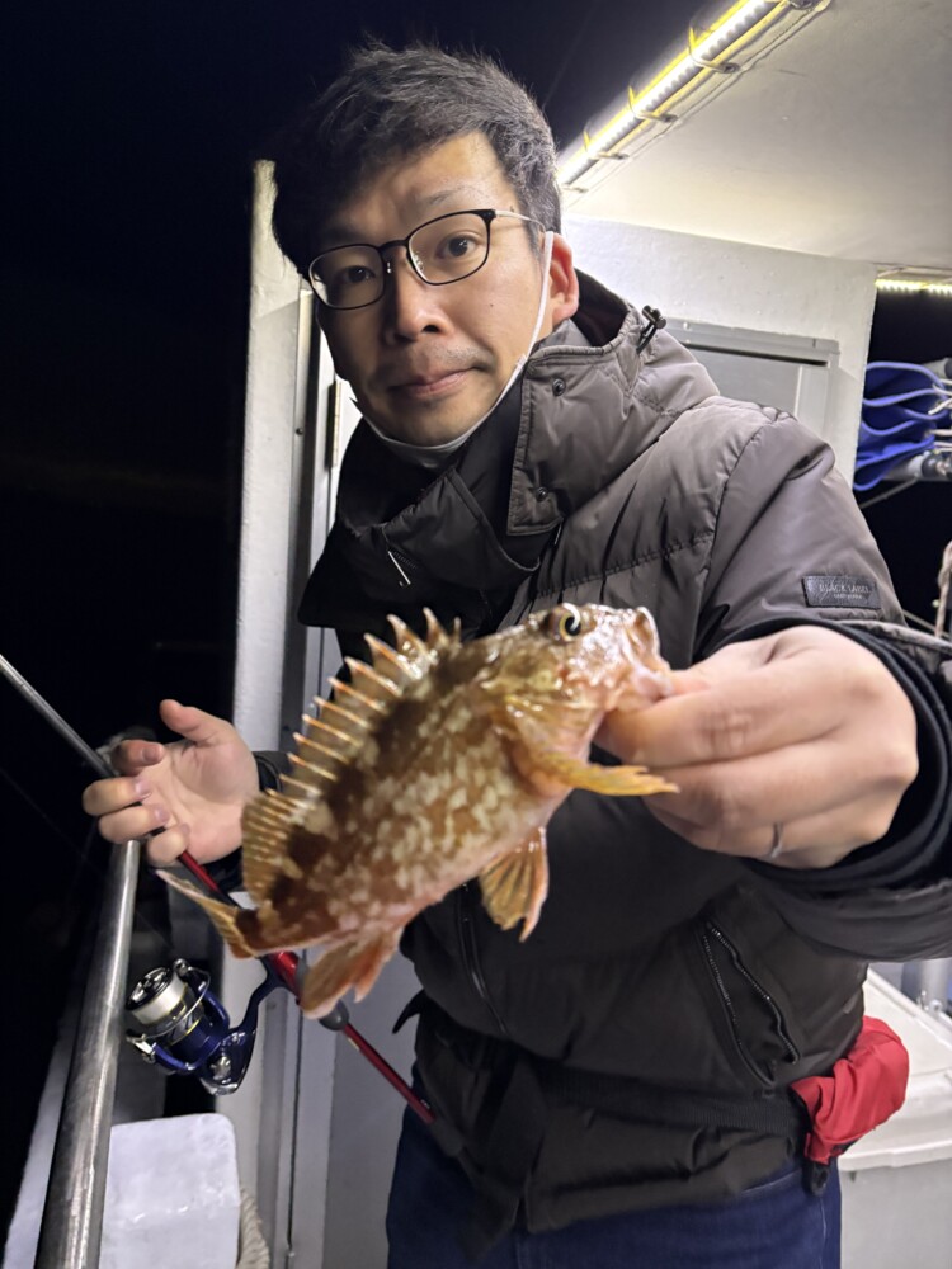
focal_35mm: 26
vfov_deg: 67.3
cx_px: 476
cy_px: 634
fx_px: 953
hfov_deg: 53.1
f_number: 1.6
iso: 640
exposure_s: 1/37
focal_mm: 5.96
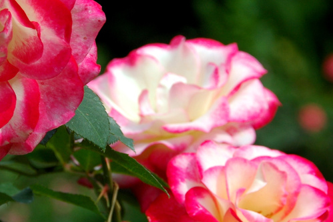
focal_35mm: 292
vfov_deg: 4.7
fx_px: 2702
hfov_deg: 7.0
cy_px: 105
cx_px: 107
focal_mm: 95
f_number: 10
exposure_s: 1/320
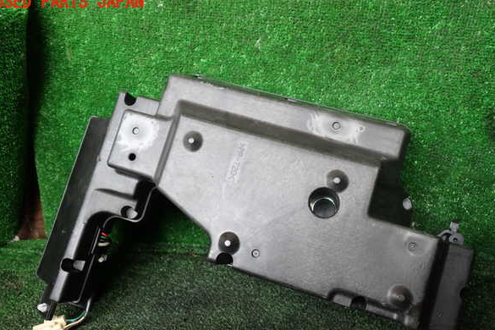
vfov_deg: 41.1
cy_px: 182
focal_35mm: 32
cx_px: 244
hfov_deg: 58.7
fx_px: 440
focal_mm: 5.4
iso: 100
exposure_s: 1/60
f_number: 2.3
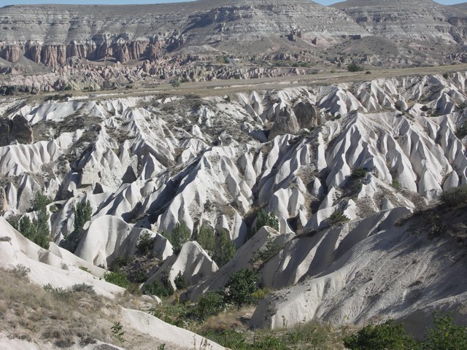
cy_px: 175
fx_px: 1390
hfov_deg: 19.1
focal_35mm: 103
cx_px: 234
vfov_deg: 14.4
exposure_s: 1/400
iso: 50
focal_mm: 26.5
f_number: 5.6
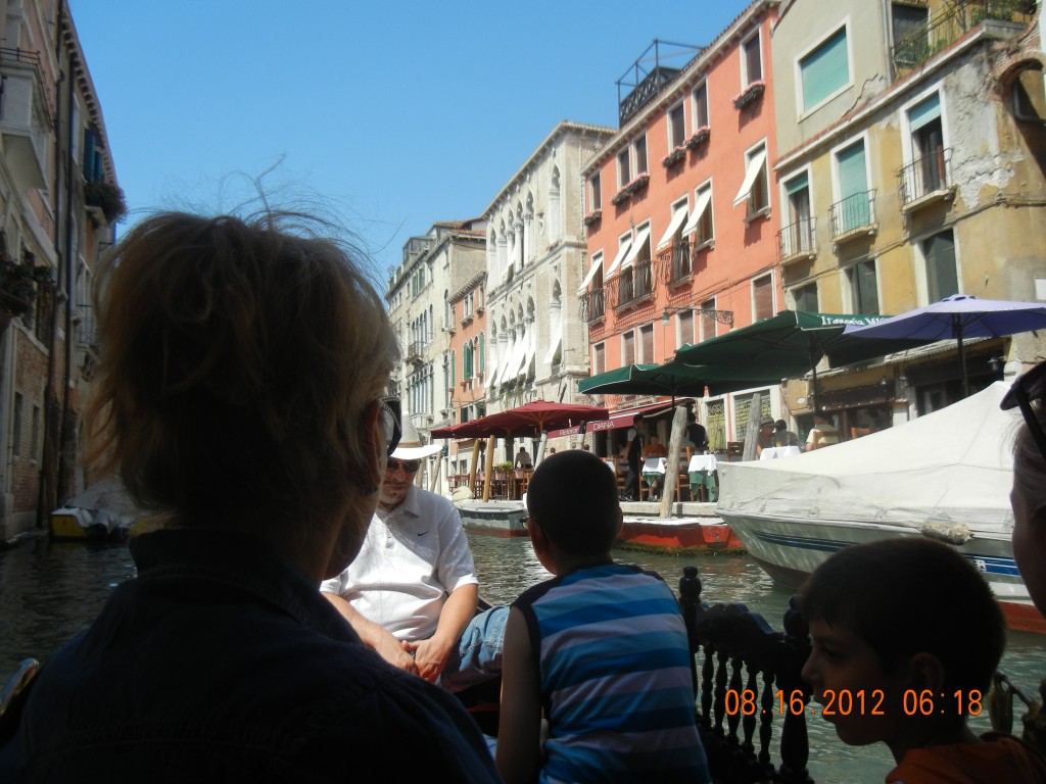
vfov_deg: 46.8
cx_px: 523
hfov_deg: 60.0
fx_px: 907
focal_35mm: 30
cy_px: 392
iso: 160
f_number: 7
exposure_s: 1/352
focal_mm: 5.4
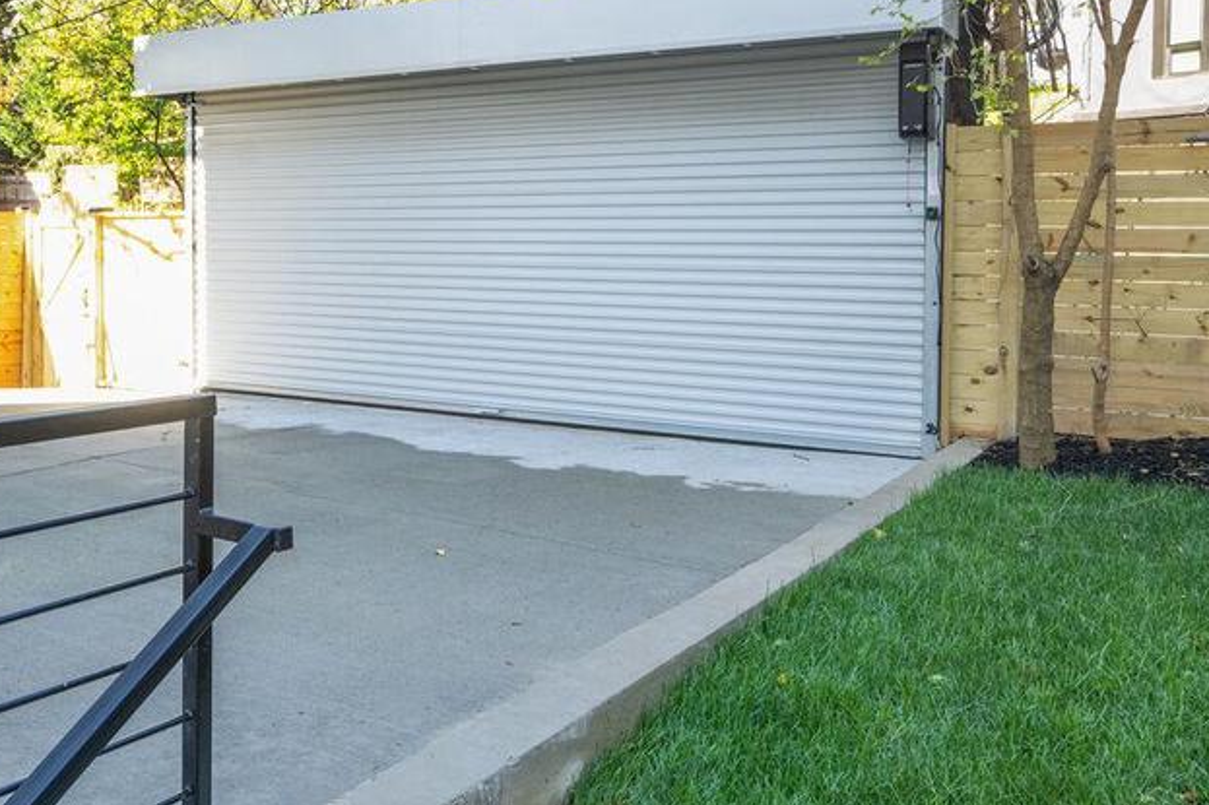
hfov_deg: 49.5
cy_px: 262
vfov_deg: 35.5
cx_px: 281
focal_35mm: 37
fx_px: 1242
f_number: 9
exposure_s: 1/60
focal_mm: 16
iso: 200
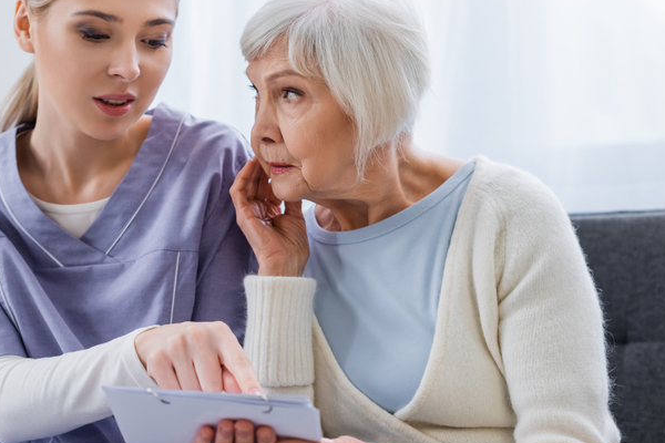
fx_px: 1293
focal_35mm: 70
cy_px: 246
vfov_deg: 19.5
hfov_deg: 28.7
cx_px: 223
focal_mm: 50
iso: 500
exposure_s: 1/125
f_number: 3.5
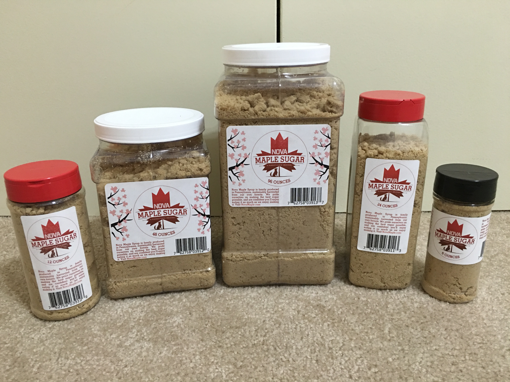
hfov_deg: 61.7
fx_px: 427
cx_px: 255
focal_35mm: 29
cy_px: 191
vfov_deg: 48.2
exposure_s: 1/15
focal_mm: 4.15
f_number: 2.2
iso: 100
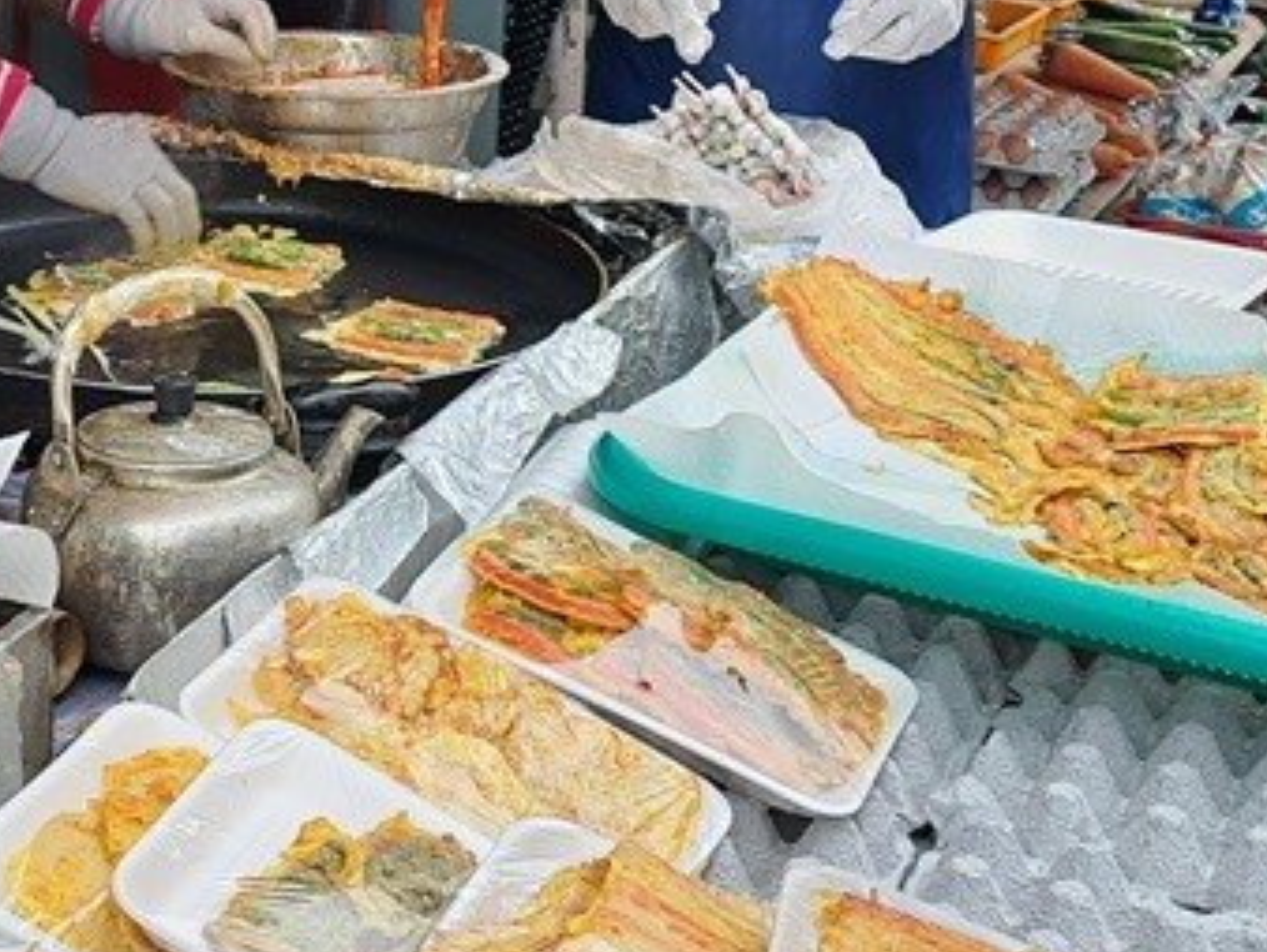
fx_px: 2601
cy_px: 476
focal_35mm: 71
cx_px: 390
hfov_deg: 27.2
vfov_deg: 20.7
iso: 25
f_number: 1.8
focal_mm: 5.23
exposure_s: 1/138
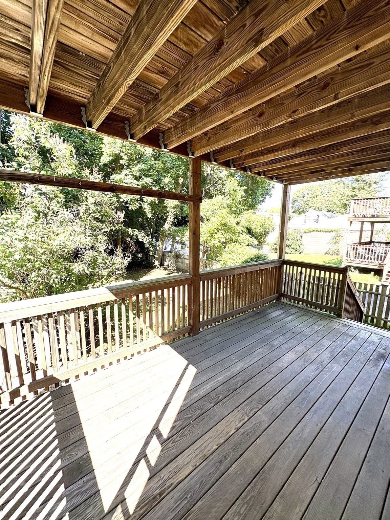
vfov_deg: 102.1
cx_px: 195
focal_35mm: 14
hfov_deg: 85.7
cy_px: 260
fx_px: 210
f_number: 2.2
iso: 50
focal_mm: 2.22
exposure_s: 1/227
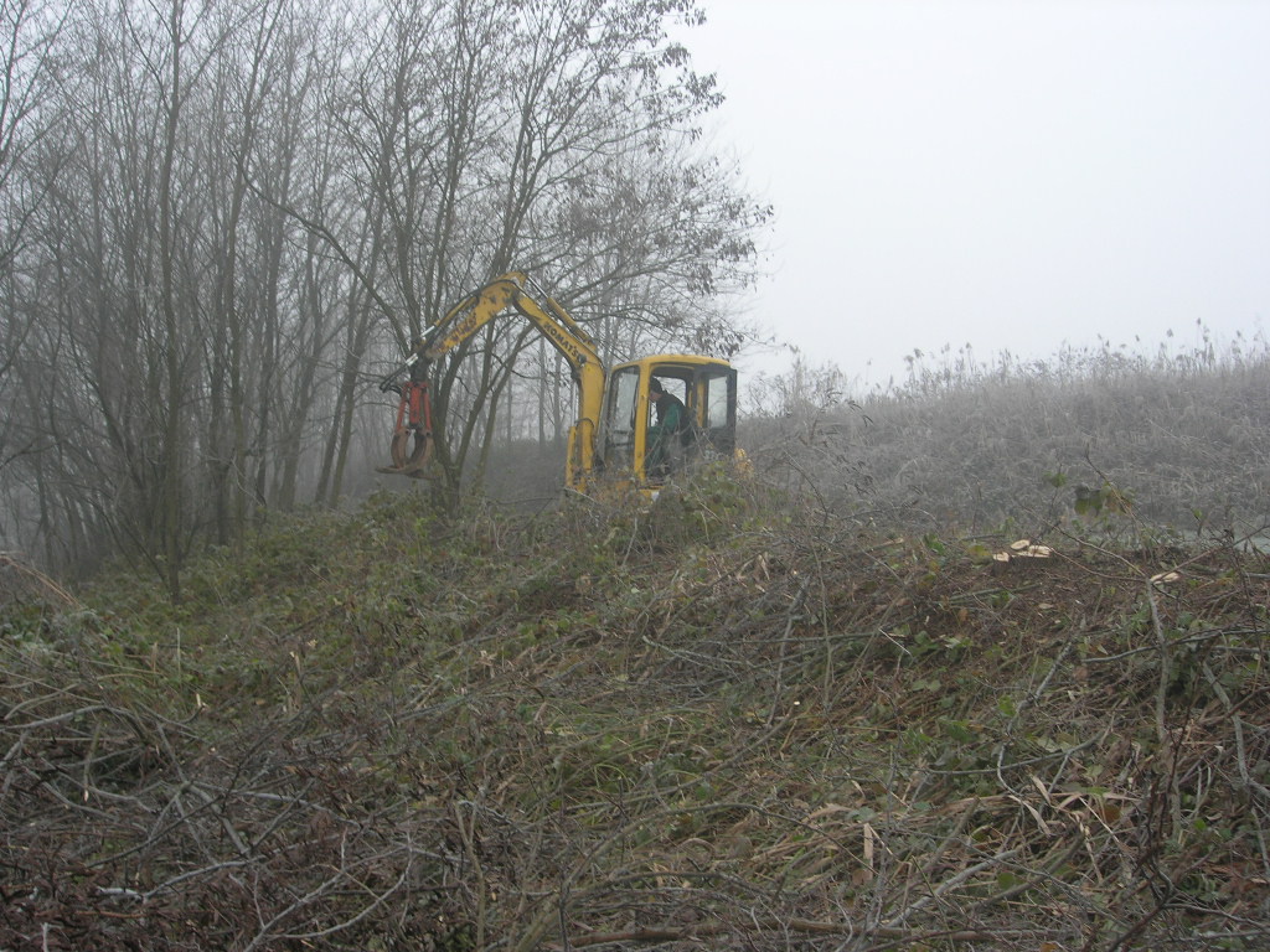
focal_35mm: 38
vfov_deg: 37.7
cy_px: 476
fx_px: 1394
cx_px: 635
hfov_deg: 49.0
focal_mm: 7.8
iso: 64
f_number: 4.8
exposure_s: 1/81.3
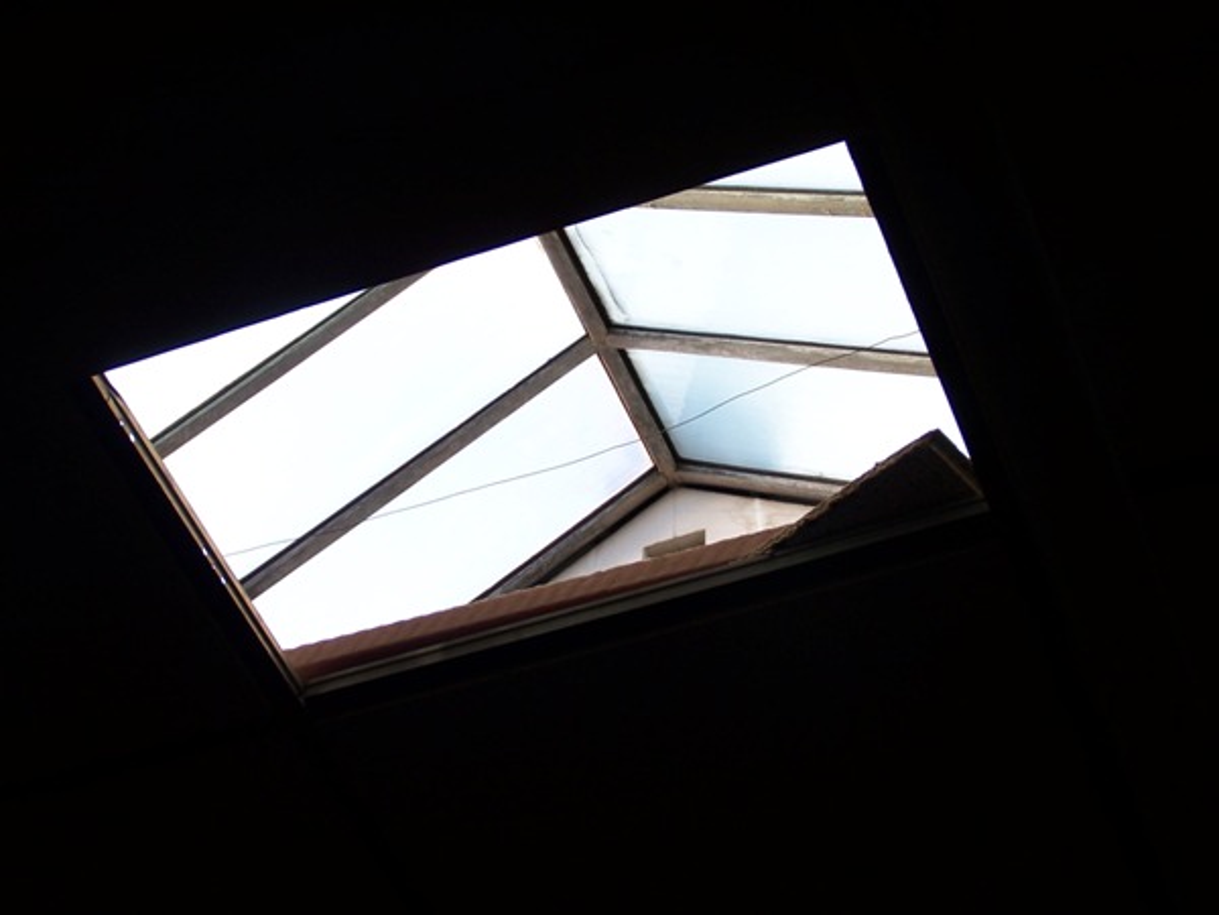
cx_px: 610
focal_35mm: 69
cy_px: 458
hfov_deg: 28.2
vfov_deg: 21.3
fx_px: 2430
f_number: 3.2
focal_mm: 11.5
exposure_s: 1/180
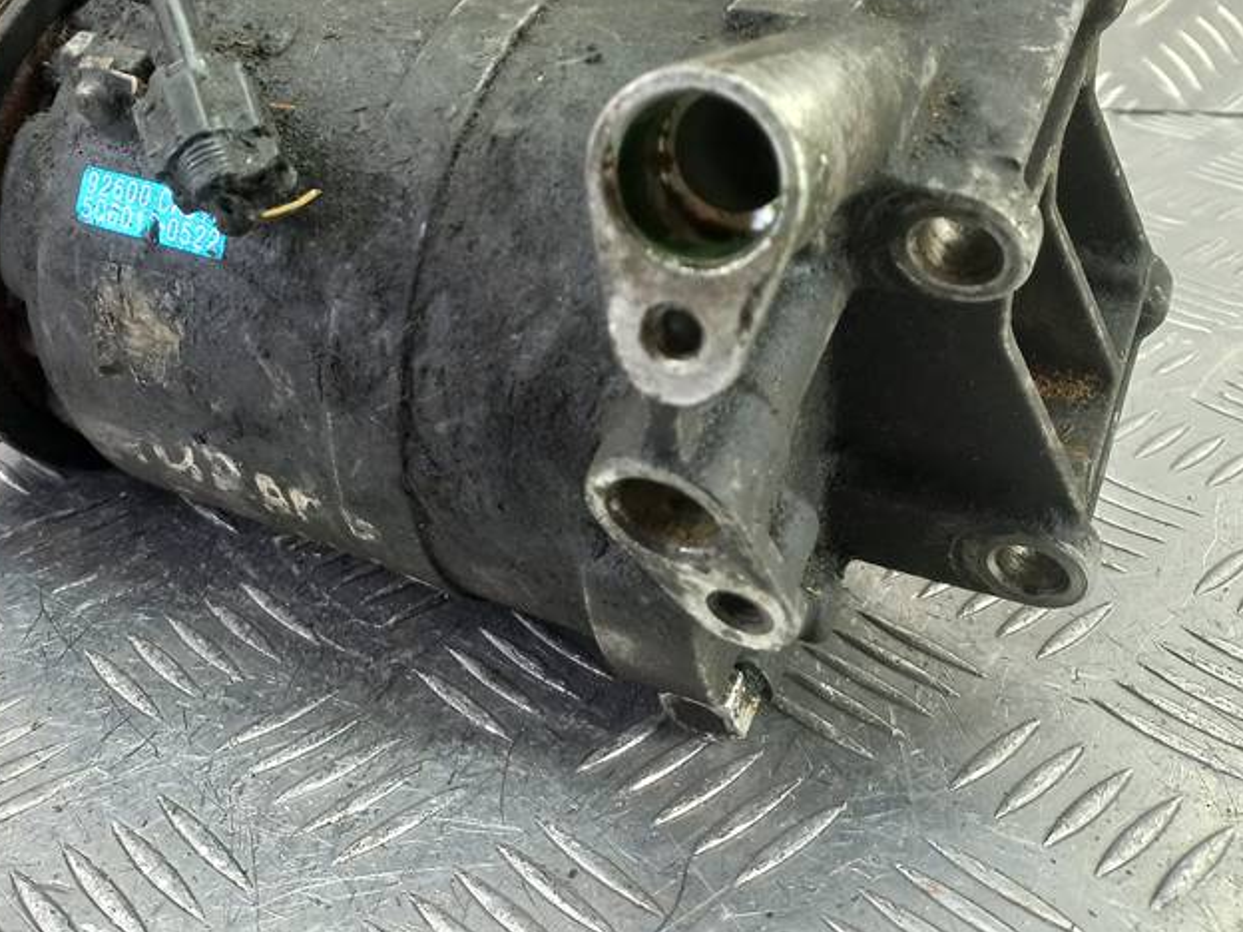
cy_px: 205
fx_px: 1472
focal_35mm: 41
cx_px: 482
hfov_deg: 45.5
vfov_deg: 34.2
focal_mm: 4.6
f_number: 1.8
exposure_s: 1/50
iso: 160
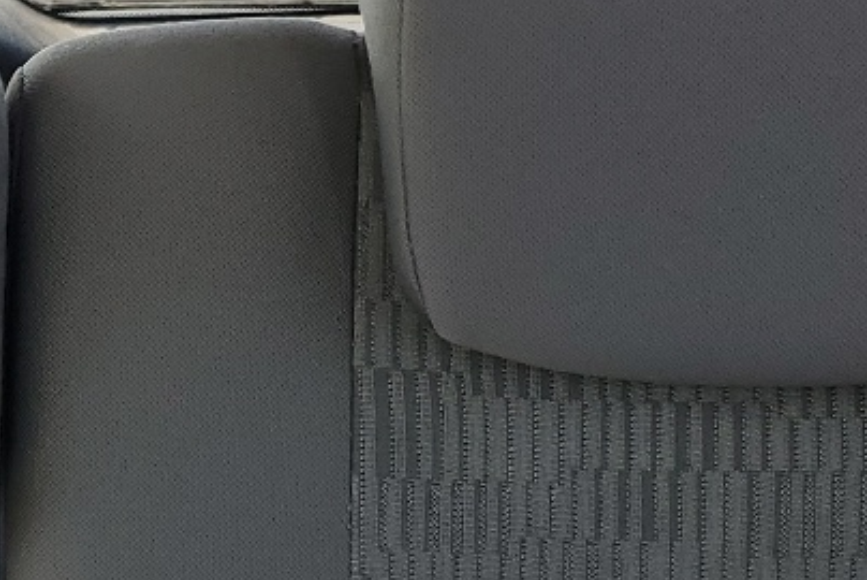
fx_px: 2579
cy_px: 524
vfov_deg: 12.7
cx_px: -496
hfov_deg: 17.0
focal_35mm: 107
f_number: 1.5
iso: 50
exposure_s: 1/185
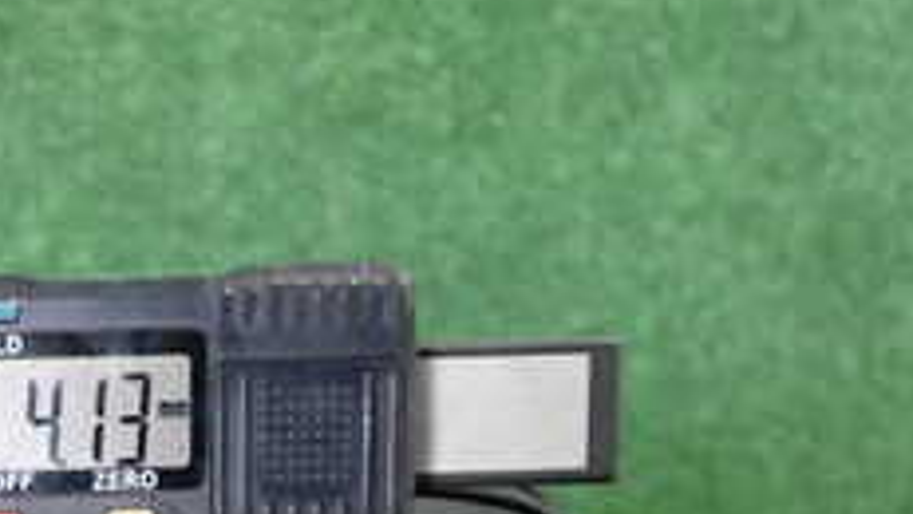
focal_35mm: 85
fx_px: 2058
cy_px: 858
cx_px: -43
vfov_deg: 13.1
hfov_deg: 23.7
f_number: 2.3
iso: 250
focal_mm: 5.4
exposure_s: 1/30
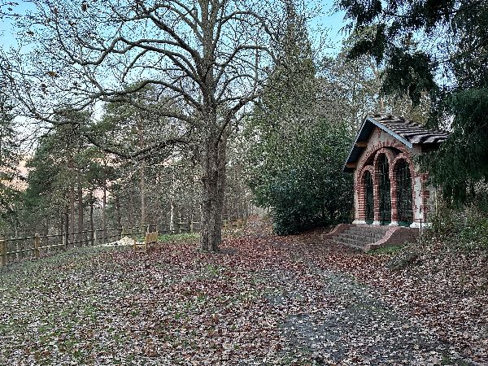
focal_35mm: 24
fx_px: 338
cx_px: 244
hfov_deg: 71.6
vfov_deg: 56.8
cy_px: 183
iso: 250
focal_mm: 6.86
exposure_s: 1/86
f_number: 1.78
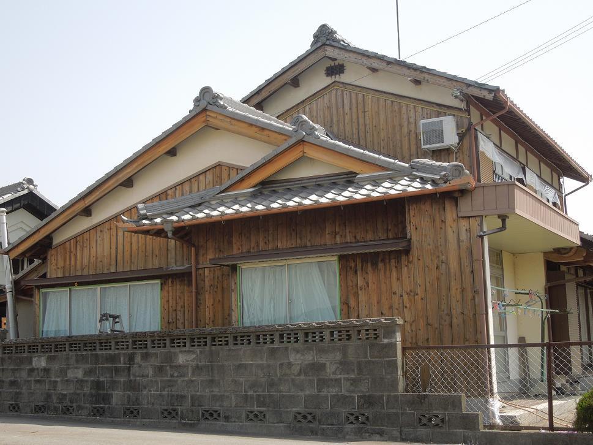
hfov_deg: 39.7
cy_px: 222
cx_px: 296
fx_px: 822
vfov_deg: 30.2
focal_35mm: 48
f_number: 4
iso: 100
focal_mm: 8.7
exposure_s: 1/400
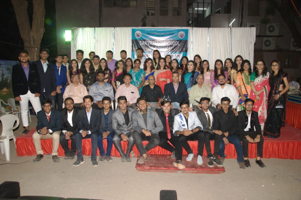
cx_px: 150
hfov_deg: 59.6
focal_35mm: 32
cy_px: 100
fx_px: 263
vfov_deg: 41.6
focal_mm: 21
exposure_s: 1/60
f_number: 6.3
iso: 1000
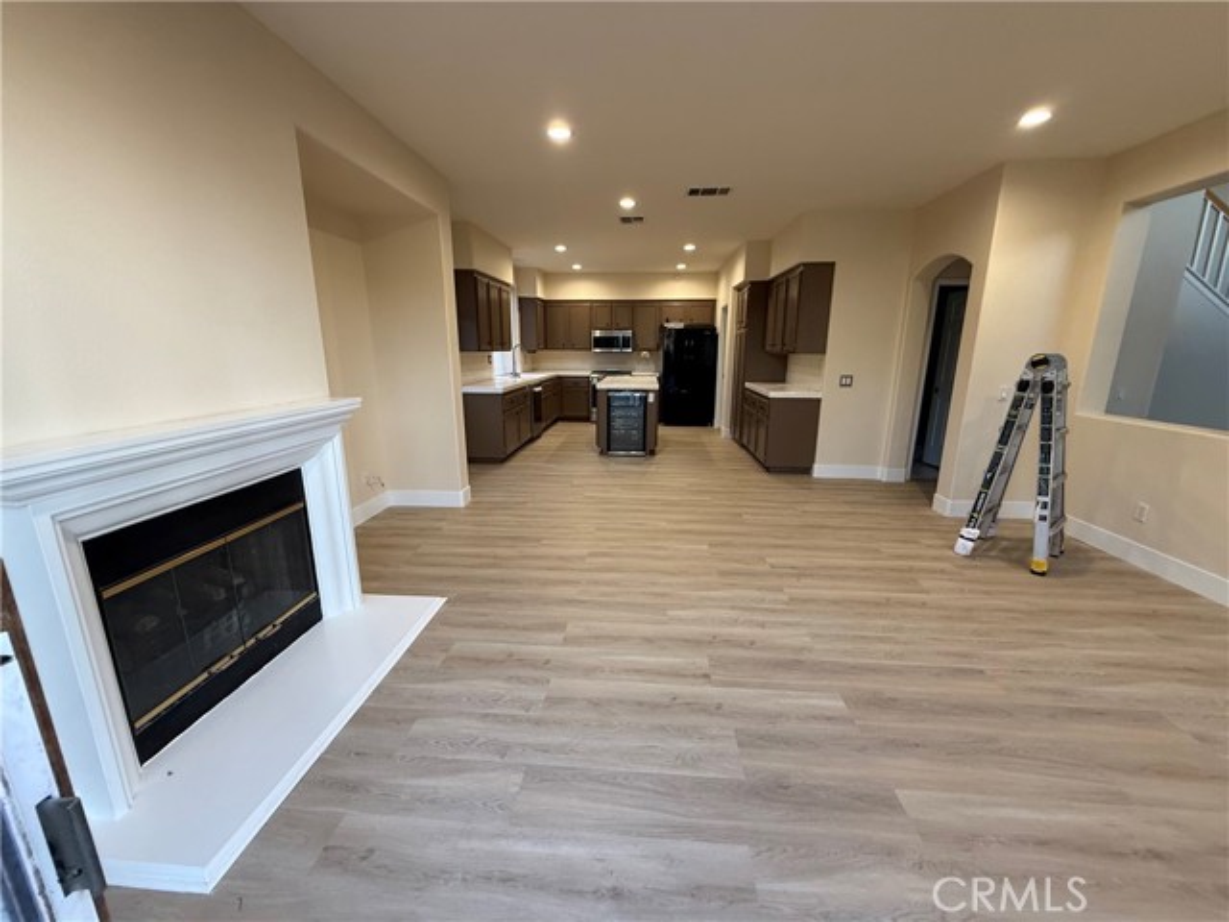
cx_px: 614
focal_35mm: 14
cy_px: 461
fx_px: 497
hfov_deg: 102.1
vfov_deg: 85.7
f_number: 2.2
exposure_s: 1/120
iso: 250
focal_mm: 2.22
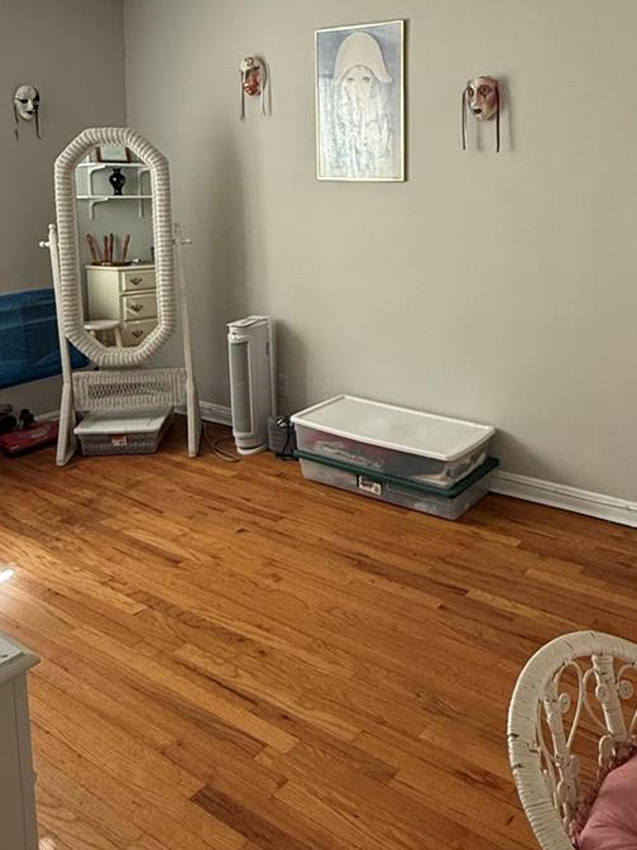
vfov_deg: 55.5
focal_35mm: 32
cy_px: 273
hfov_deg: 43.7
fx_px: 785
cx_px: 406
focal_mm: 2.22
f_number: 2.2
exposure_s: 1/99
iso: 250
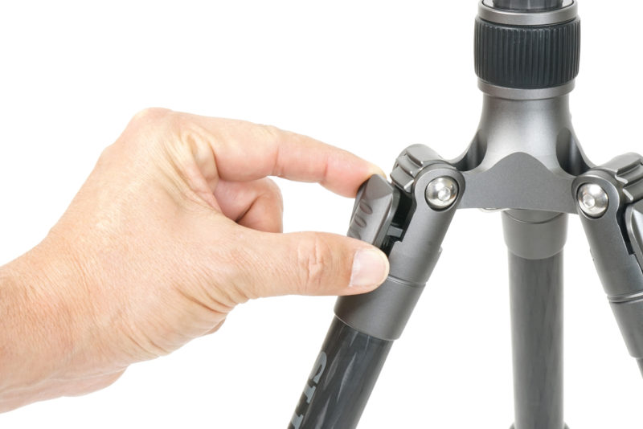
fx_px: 1340
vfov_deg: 18.2
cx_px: 322
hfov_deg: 27.0
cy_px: 214
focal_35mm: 75
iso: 800
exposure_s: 1/15
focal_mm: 50
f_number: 16
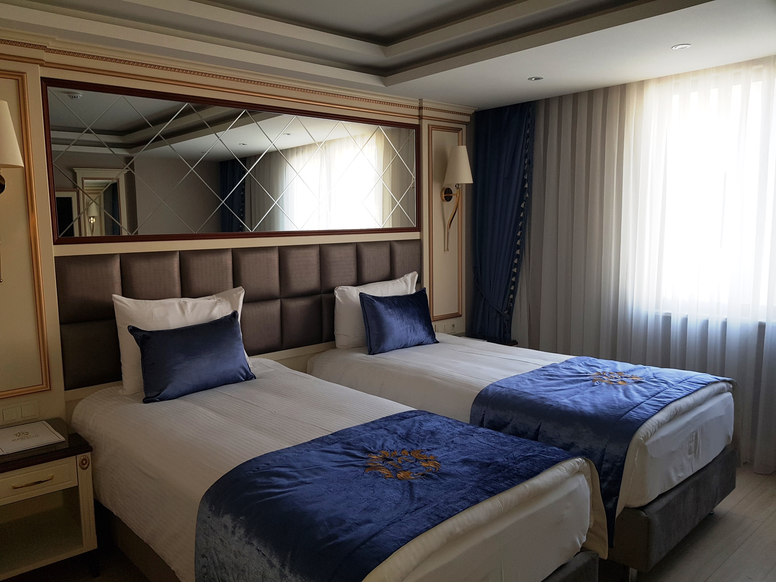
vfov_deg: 53.1
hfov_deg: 67.3
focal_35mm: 26
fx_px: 583
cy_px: 291
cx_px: 388
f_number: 1.7
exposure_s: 1/60
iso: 50
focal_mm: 4.2
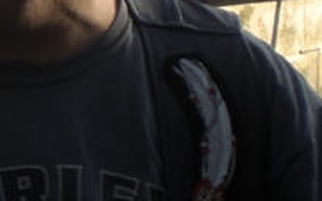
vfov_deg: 7.9
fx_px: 1456
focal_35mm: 166
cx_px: -281
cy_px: 78
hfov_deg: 11.6
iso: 50
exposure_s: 1/250
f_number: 3.1
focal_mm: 6.3
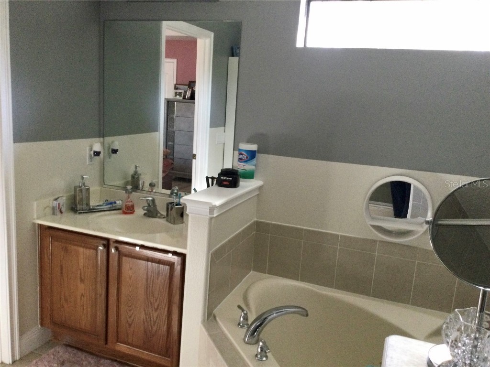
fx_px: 439
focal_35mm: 31
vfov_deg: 45.4
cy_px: 184
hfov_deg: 58.4
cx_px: 245
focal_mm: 3.3
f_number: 2.4
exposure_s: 1/30
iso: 200
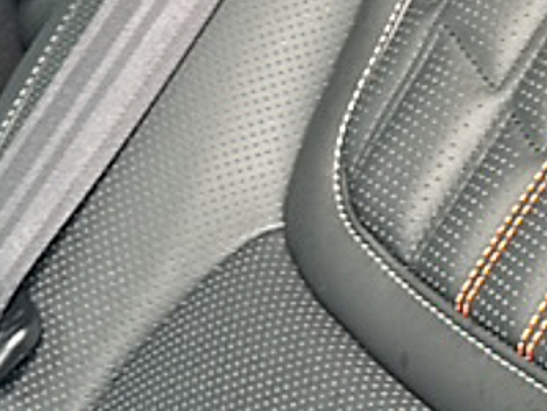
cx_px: 522
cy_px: -423
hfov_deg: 16.1
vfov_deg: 11.2
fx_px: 1897
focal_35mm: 120
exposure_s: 1/89
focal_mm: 6.86
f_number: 1.78
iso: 50
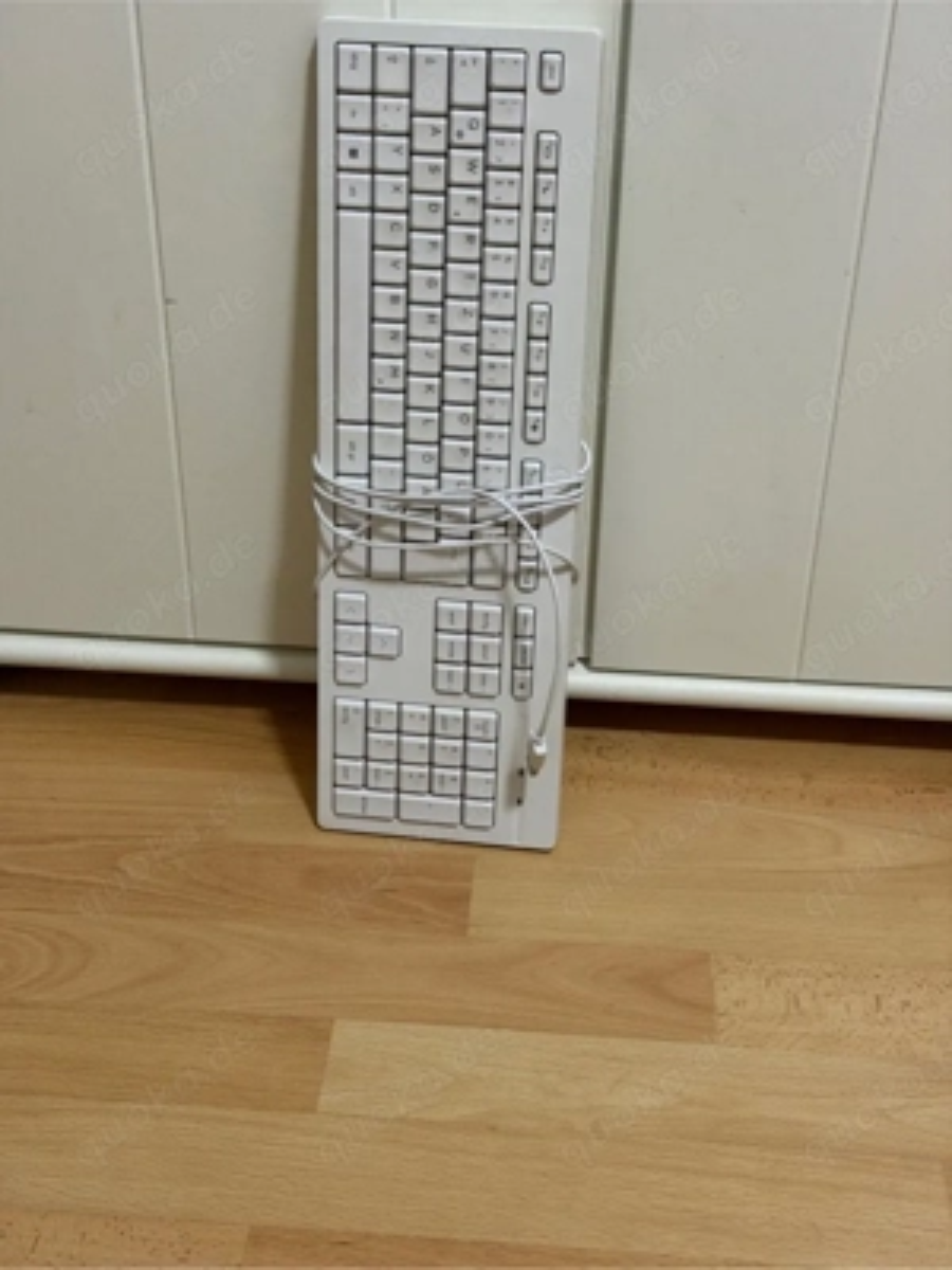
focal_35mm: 48
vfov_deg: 39.7
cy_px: 635
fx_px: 1760
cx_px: 476
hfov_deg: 30.3
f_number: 1.78
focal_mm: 6.76
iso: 500
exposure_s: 1/40
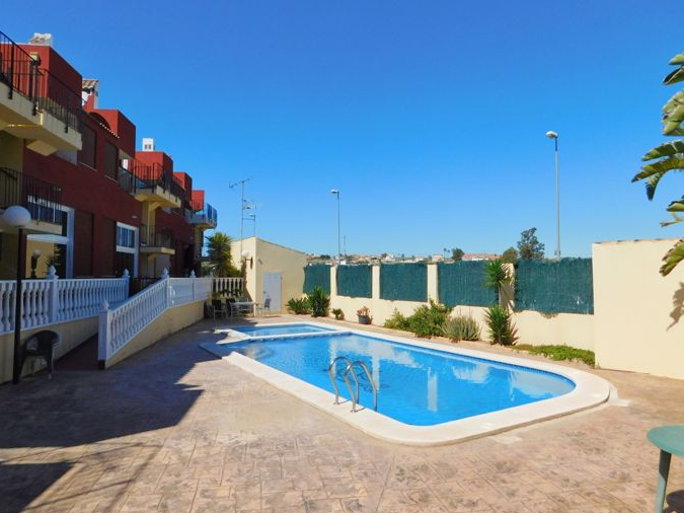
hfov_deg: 71.6
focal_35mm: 24
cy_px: 251
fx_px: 474
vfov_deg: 56.8
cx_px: 343
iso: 125
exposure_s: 1/800
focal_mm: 4
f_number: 6
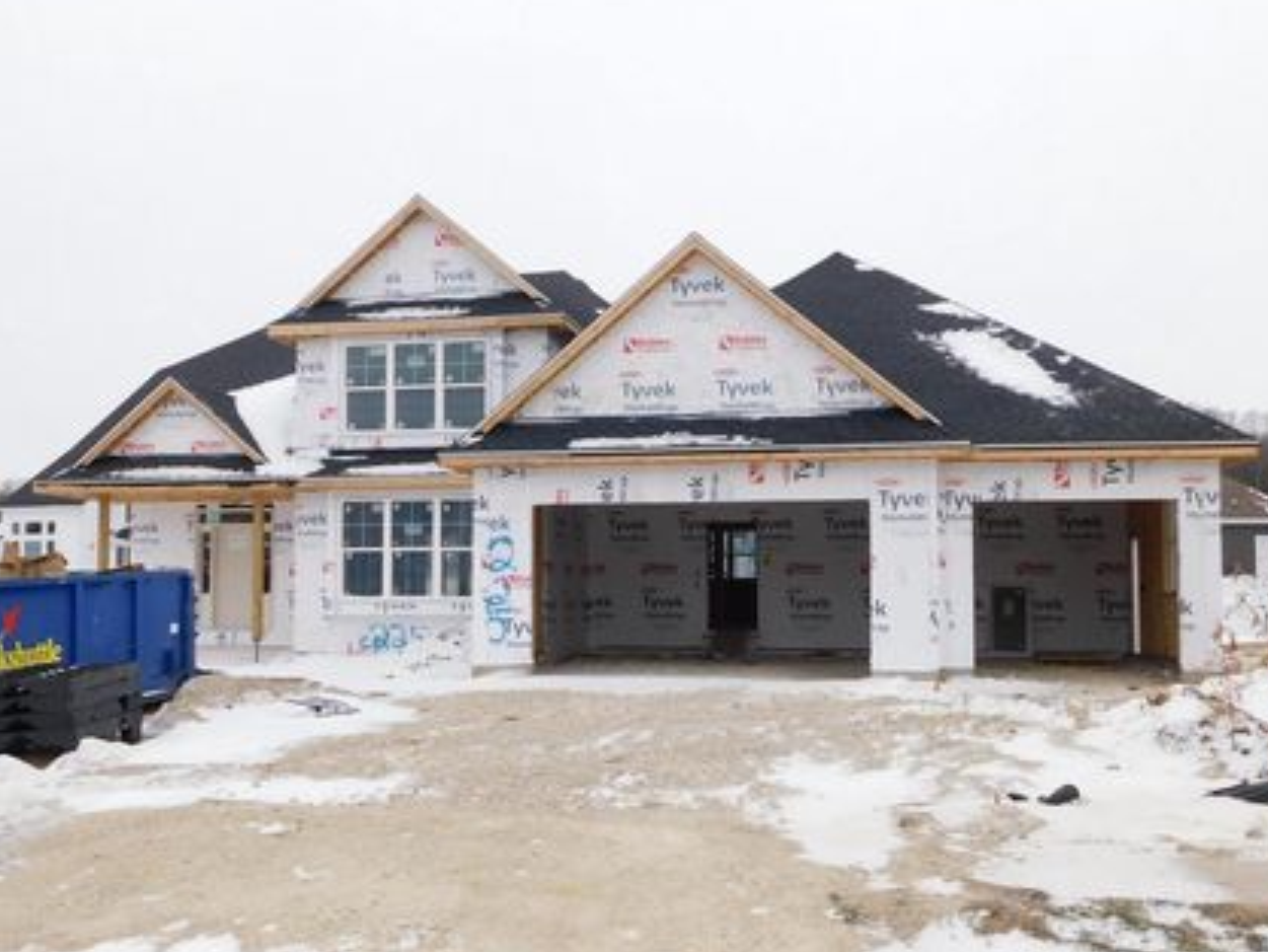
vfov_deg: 39.6
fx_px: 1319
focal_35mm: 36
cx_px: 611
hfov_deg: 51.3
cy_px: 528
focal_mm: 5.3
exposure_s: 1/400
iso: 125
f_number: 3.2
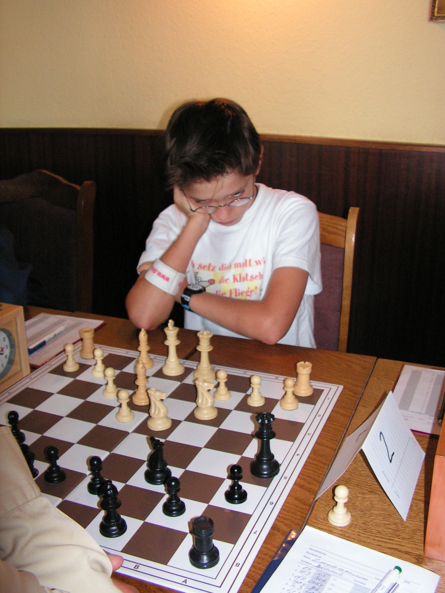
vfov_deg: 49.0
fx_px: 651
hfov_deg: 37.7
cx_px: 222
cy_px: 296
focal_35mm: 38
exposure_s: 1/40
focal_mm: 6.4
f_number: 3.2
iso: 200
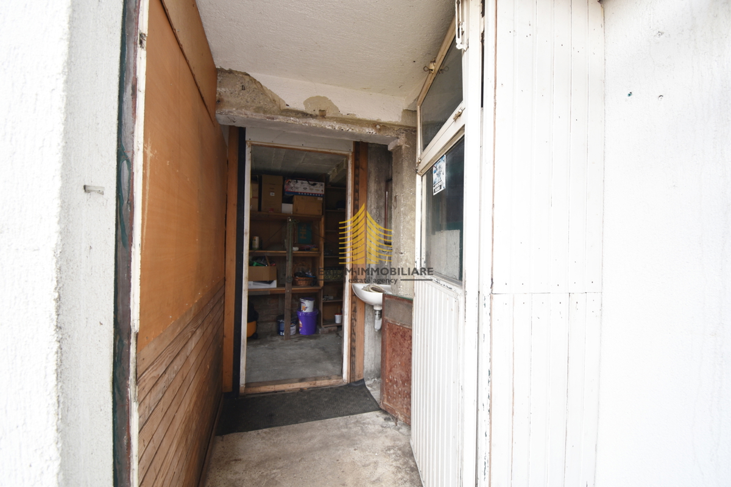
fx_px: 305
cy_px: 244
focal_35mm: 15
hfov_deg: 100.4
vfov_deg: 77.3
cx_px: 366
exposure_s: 1/40
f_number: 4.5
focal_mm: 10
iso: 100
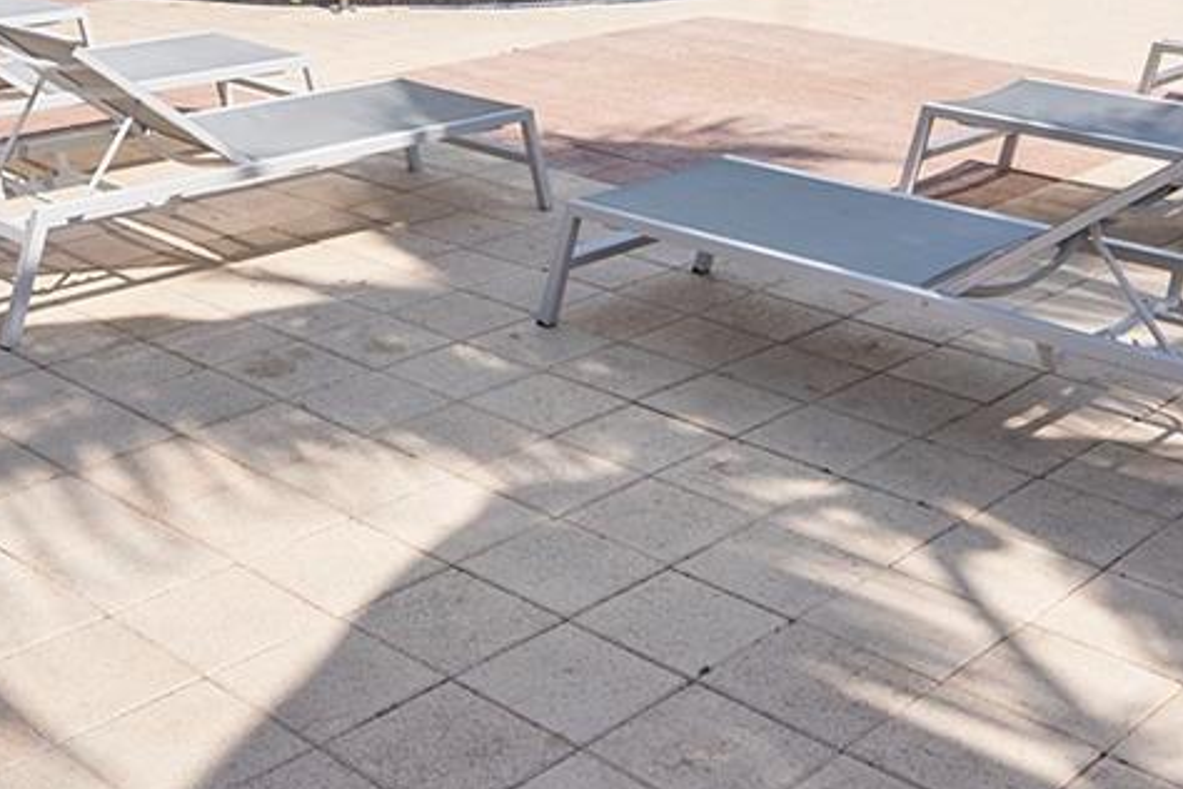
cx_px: 449
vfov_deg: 21.9
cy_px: -307
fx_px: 1774
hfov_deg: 36.7
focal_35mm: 54
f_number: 10
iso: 100
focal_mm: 16
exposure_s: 1/200
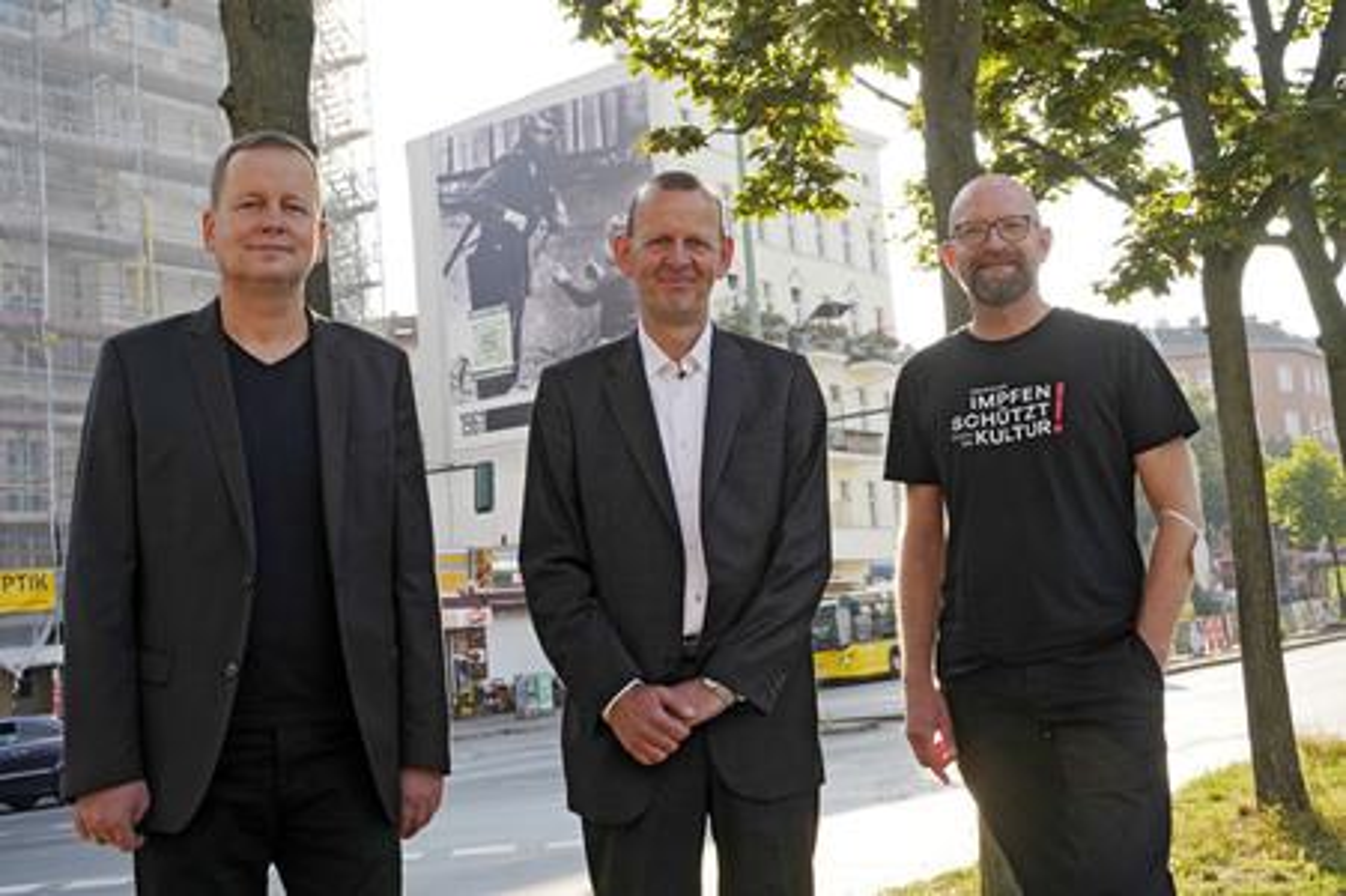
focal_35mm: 40
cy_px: 448
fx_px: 1494
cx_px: 673
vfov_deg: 33.4
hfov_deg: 48.5
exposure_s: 1/320
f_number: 10
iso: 640
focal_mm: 40
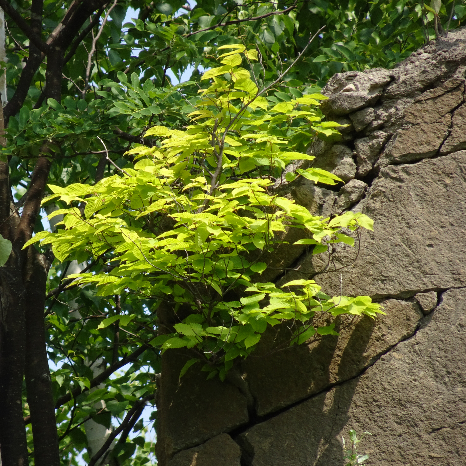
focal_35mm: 708
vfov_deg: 2.5
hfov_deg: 2.5
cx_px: 158
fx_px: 10783
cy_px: 233
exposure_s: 1/160
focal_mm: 102.45
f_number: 6.3
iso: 80
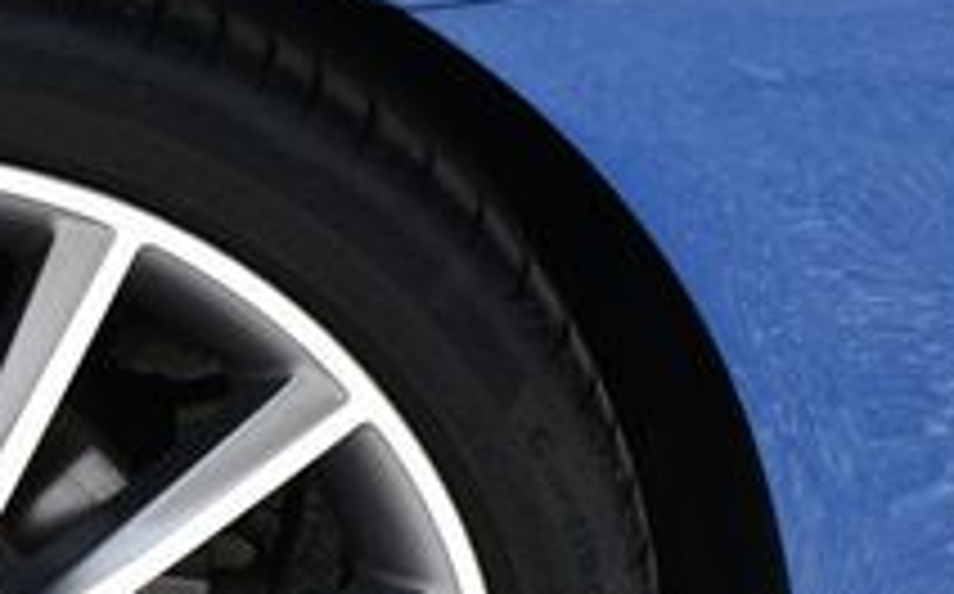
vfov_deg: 8.8
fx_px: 3844
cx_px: -351
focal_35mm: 148
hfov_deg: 13.5
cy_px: 616
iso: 200
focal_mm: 24
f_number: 8
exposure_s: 1/250
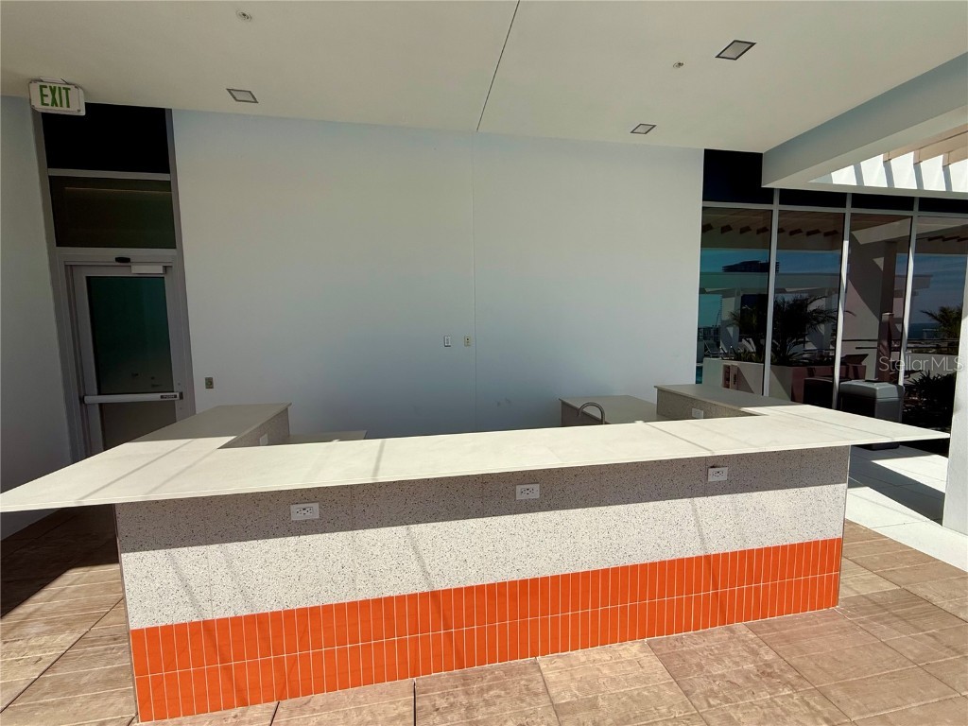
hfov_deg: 102.1
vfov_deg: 85.7
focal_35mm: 14
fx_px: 391
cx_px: 484
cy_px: 363
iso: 50
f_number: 2.2
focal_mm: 2.22
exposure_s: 1/4149
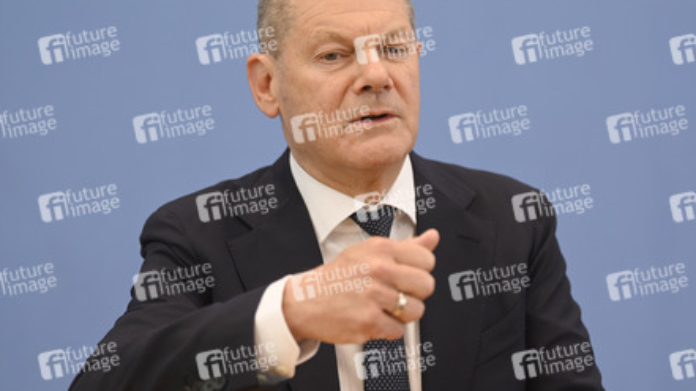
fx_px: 2214
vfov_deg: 10.1
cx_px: 353
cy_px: 164
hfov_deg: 17.9
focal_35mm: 120
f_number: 2.8
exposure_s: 1/800
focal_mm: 112
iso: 1000
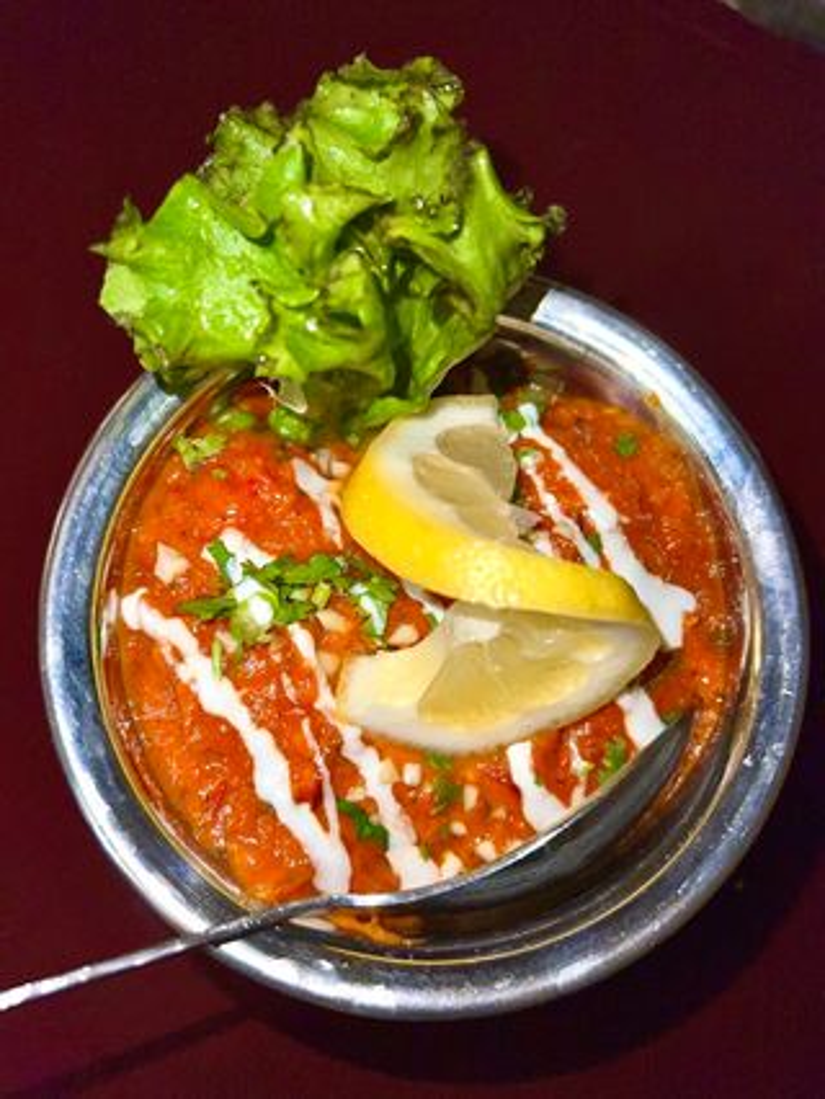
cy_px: 550
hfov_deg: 53.1
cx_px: 412
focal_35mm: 26
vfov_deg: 67.3
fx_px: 825
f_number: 1.5
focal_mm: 5.7
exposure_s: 1/79
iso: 40
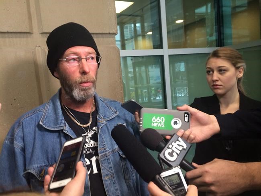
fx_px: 226
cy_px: 98
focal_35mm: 30
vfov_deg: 46.8
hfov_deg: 59.9
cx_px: 130
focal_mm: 4.12
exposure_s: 1/30
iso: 100
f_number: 2.2
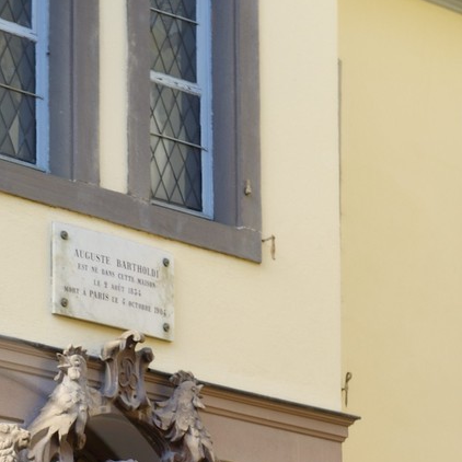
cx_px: -119
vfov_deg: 10.5
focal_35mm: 161
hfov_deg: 10.6
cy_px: 652
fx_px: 2431
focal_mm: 50
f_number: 7.1
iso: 200
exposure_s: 1/160
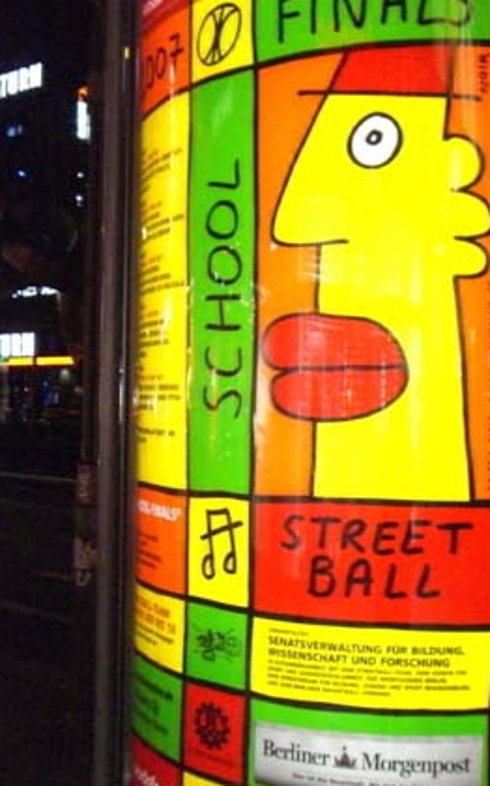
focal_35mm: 48
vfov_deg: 41.9
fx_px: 1027
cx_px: 177
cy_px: 380
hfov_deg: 26.7
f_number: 2.7
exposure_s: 1/80
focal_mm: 6.2
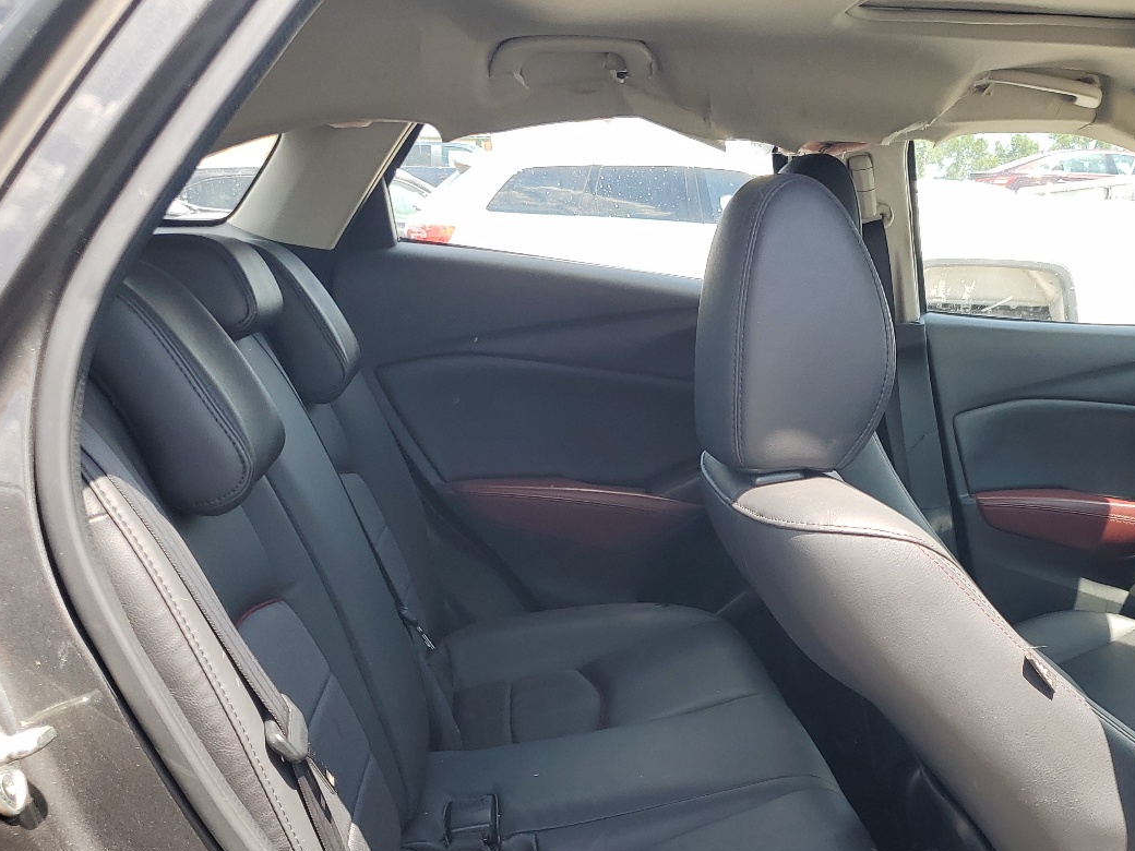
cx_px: 801
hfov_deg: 45.7
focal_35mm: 40
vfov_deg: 35.3
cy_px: 620
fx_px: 1312
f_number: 1.5
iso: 50
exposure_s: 1/455
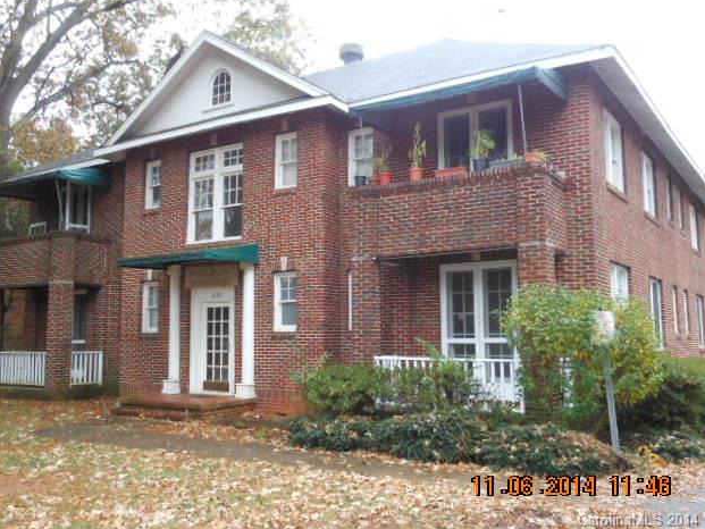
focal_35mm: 34
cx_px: 344
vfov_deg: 41.8
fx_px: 693
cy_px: 258
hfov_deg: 53.9
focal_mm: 5.9
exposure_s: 1/30
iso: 320
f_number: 4
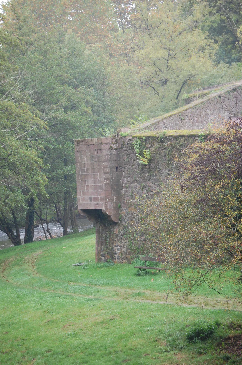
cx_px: 121
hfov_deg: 10.1
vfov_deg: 15.2
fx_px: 1364
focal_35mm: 135
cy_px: 182
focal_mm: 90
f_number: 5
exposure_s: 1/125
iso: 400
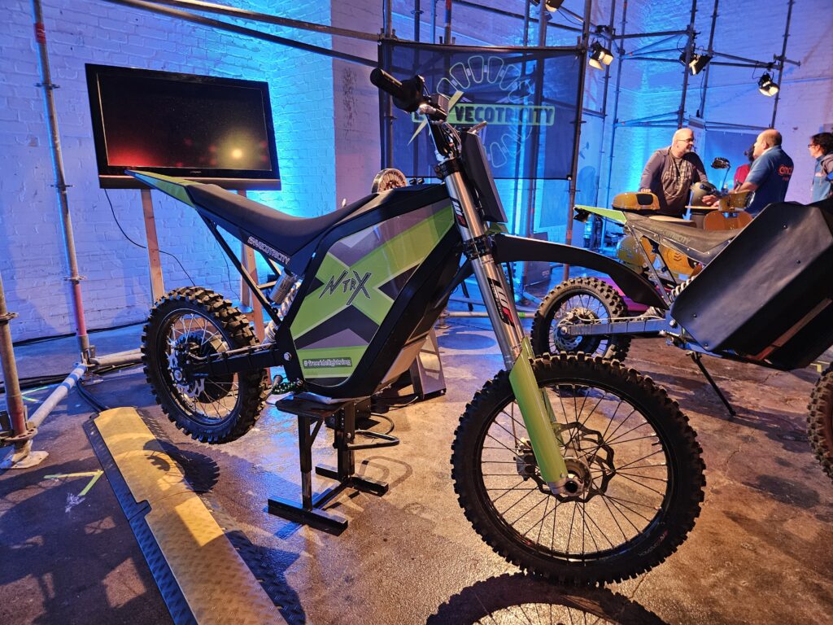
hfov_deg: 73.9
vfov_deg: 58.9
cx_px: 416
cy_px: 312
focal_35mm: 23
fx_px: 553
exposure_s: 1/30
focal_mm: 5.4
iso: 500
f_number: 1.8
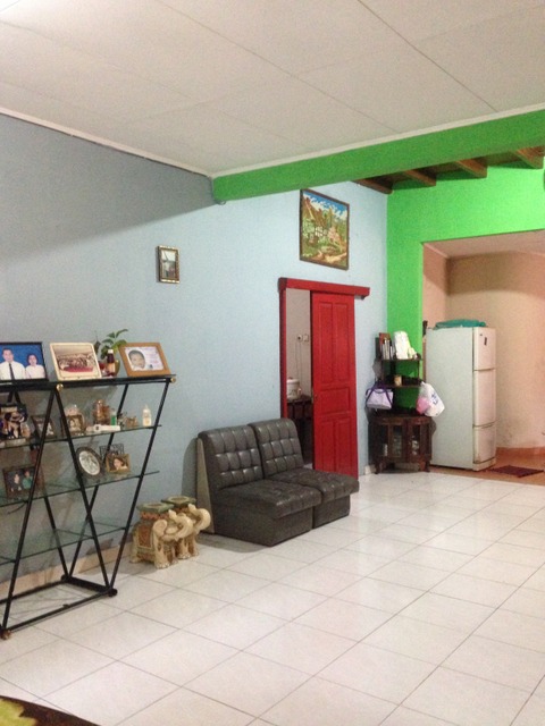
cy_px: 363
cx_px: 272
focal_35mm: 33
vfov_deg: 55.4
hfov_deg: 42.9
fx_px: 693
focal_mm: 4.12
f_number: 2.4
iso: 640
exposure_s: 1/15
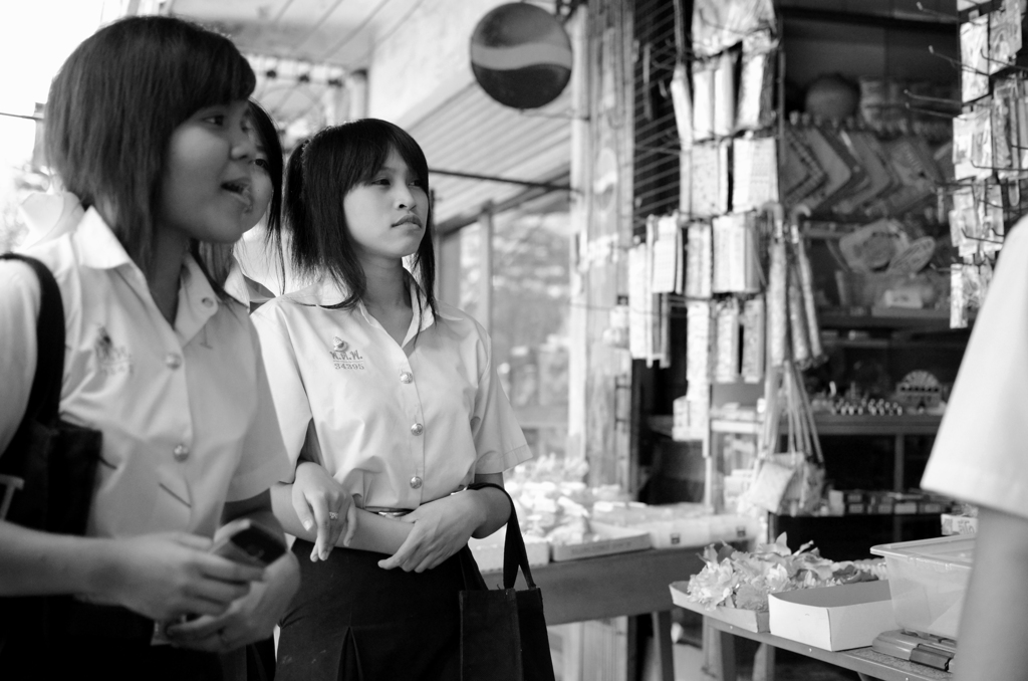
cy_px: 340
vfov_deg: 25.6
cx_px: 514
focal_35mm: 52
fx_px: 1496
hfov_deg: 37.9
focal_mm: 35
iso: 1100
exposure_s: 1/1000
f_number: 2.2
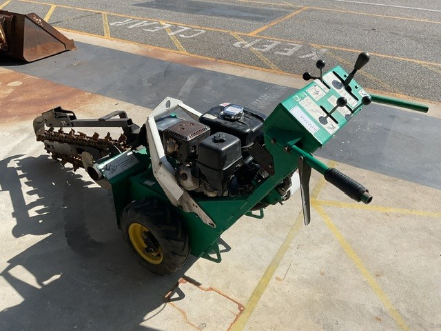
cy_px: 166
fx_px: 369
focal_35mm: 29
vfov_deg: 48.2
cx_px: 220
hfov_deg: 61.7
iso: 16
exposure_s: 1/2058
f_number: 1.8
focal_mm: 3
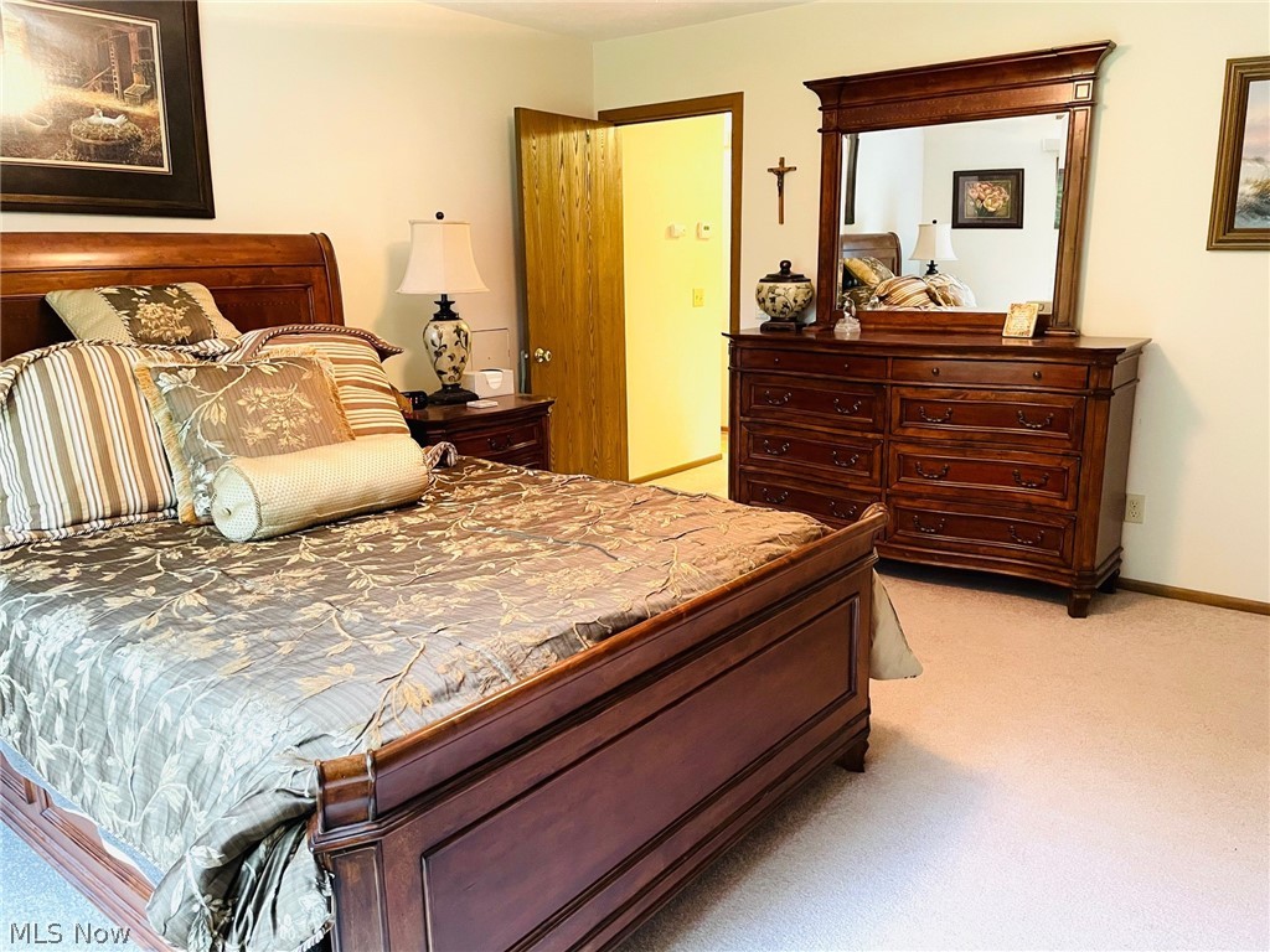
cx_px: 635
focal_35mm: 26
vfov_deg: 53.1
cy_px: 476
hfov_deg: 67.3
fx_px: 954
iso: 500
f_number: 1.6
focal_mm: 4.2
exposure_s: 1/40
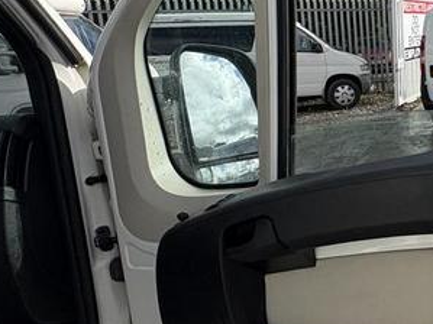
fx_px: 525
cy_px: 133
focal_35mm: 42
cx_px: 489
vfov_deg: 34.2
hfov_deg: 36.8
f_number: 2.2
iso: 50
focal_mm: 2.22
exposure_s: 1/1449
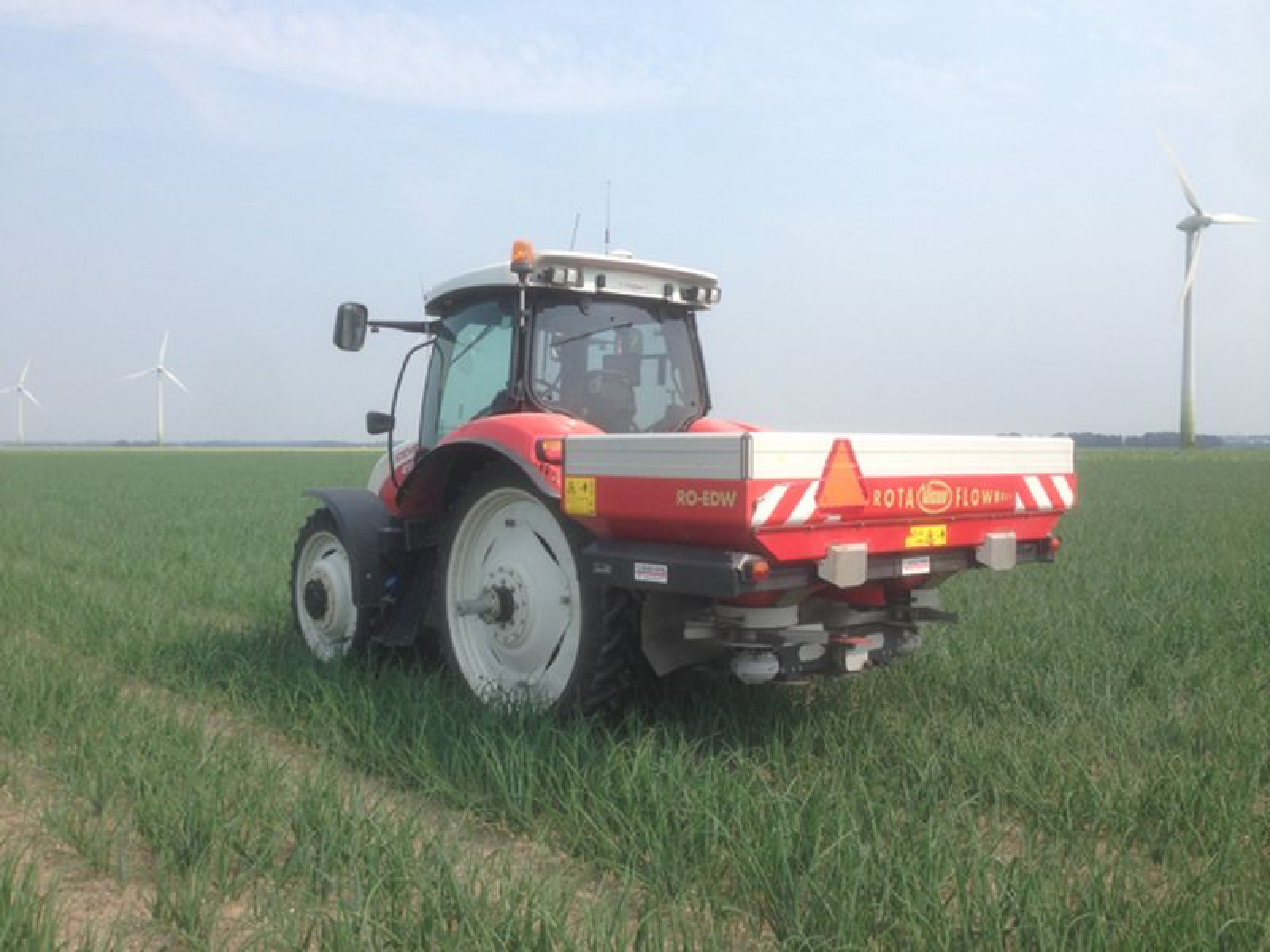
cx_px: 635
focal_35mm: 33
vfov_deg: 42.9
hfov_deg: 55.4
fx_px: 1211
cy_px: 476
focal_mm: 4.12
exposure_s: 1/1550
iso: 50
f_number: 2.4
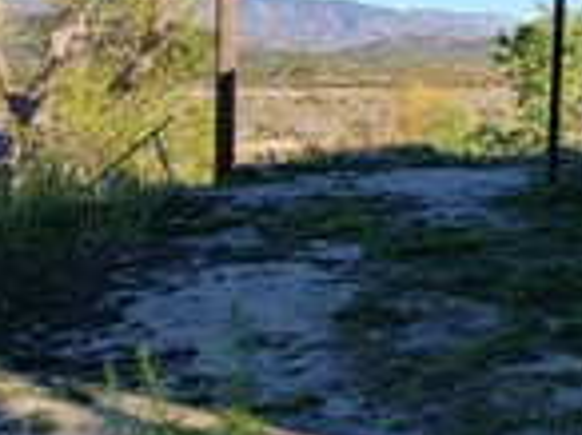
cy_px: 4
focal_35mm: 57
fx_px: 957
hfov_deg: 28.3
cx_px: 741
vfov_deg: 24.5
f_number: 2.2
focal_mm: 2.2
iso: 50
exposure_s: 1/599
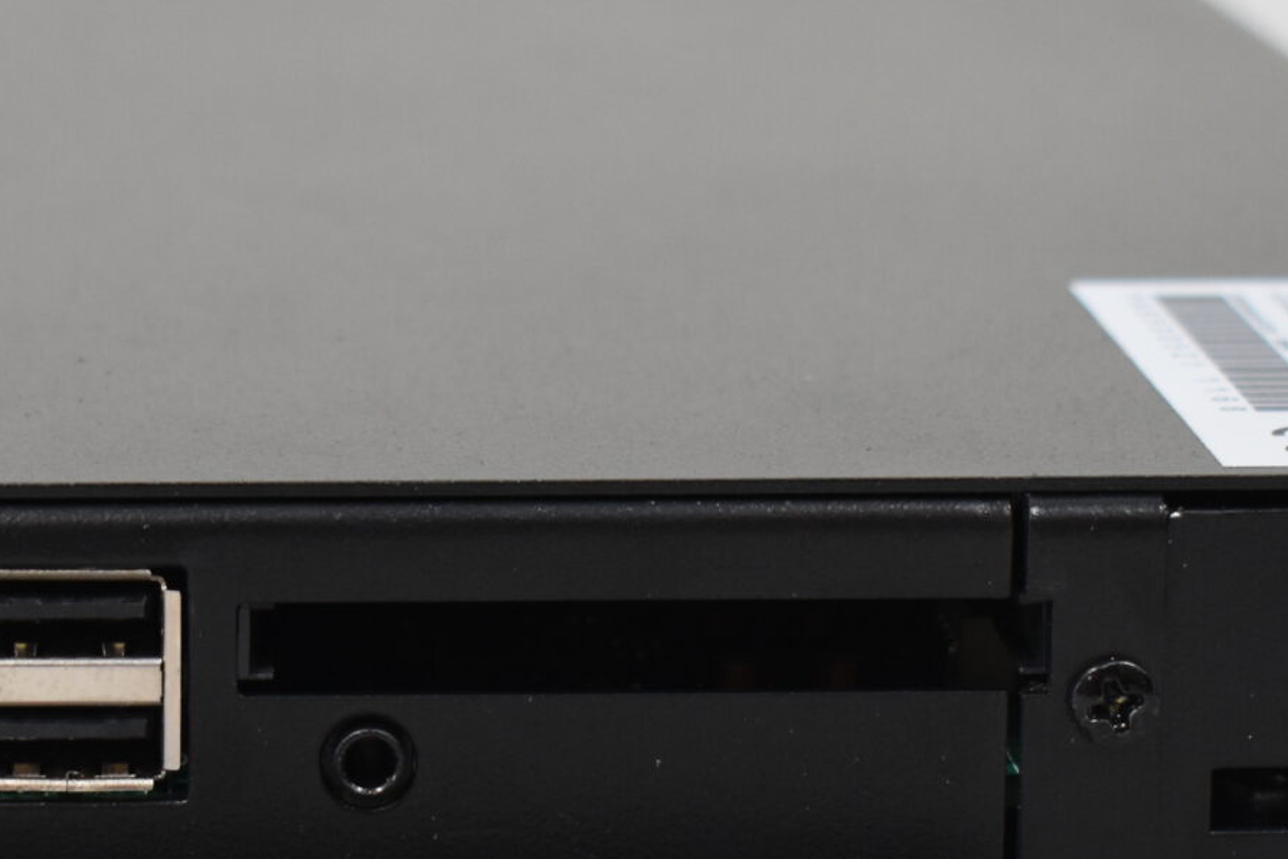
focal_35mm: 146
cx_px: 362
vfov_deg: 9.4
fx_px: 5223
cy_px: 680
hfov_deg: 14.0
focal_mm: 34
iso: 800
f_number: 4.5
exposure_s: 1/125
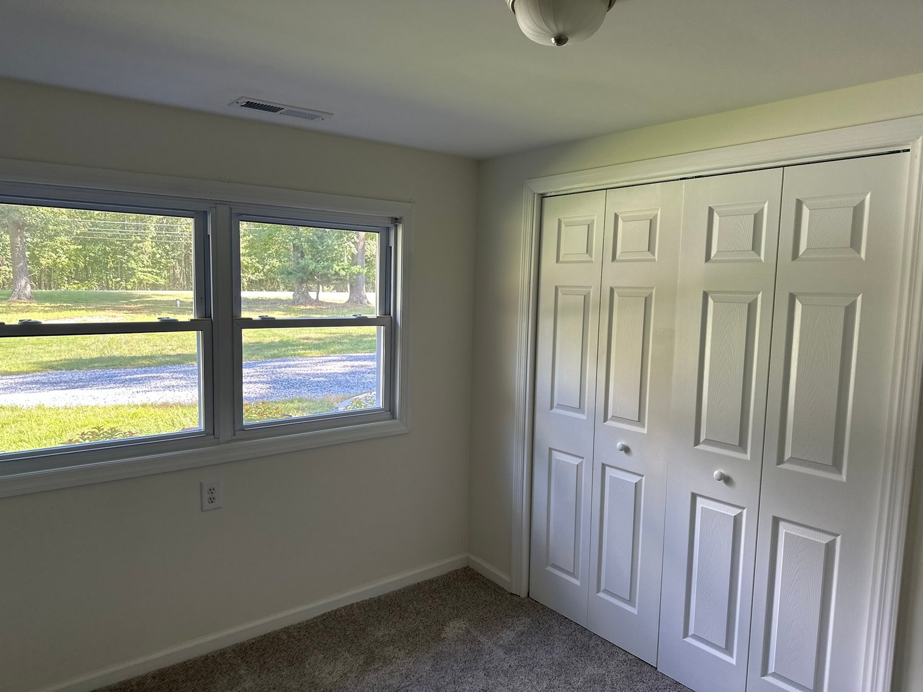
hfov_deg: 71.6
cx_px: 462
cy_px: 346
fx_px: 640
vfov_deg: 56.8
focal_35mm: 24
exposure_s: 1/134
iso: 100
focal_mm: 6.86
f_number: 1.78
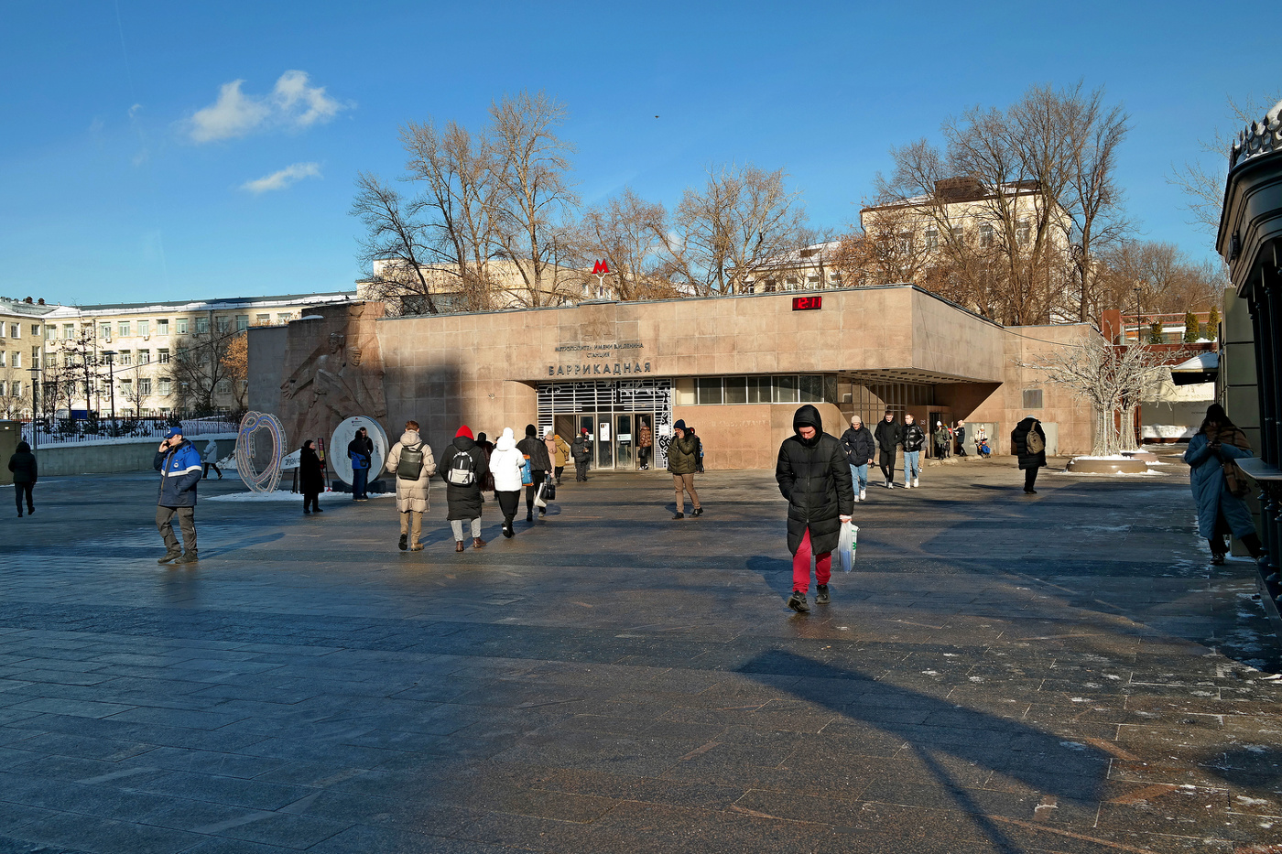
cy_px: 427
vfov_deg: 43.6
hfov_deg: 61.9
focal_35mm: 30
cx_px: 641
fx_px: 1068
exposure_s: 1/250
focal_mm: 20
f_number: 8
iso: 100
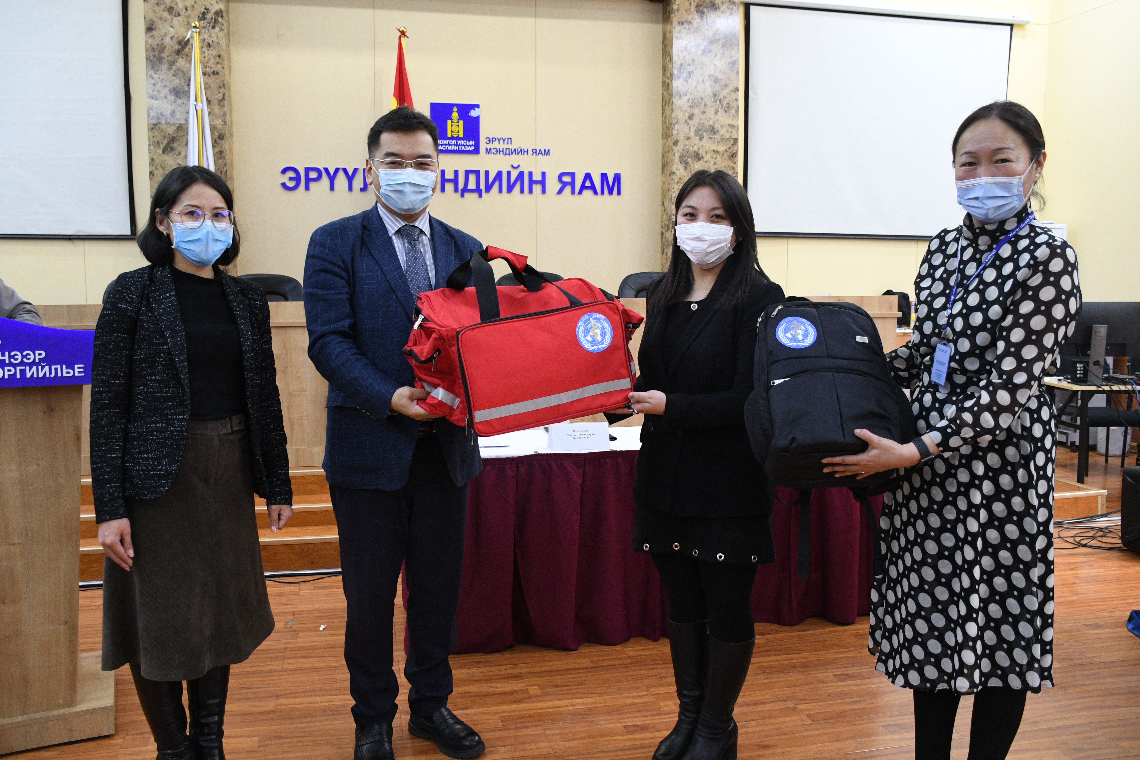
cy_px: 380
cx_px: 570
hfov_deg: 61.9
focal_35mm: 30
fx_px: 950
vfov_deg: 43.6
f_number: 4
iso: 1600
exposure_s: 1/60
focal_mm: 20
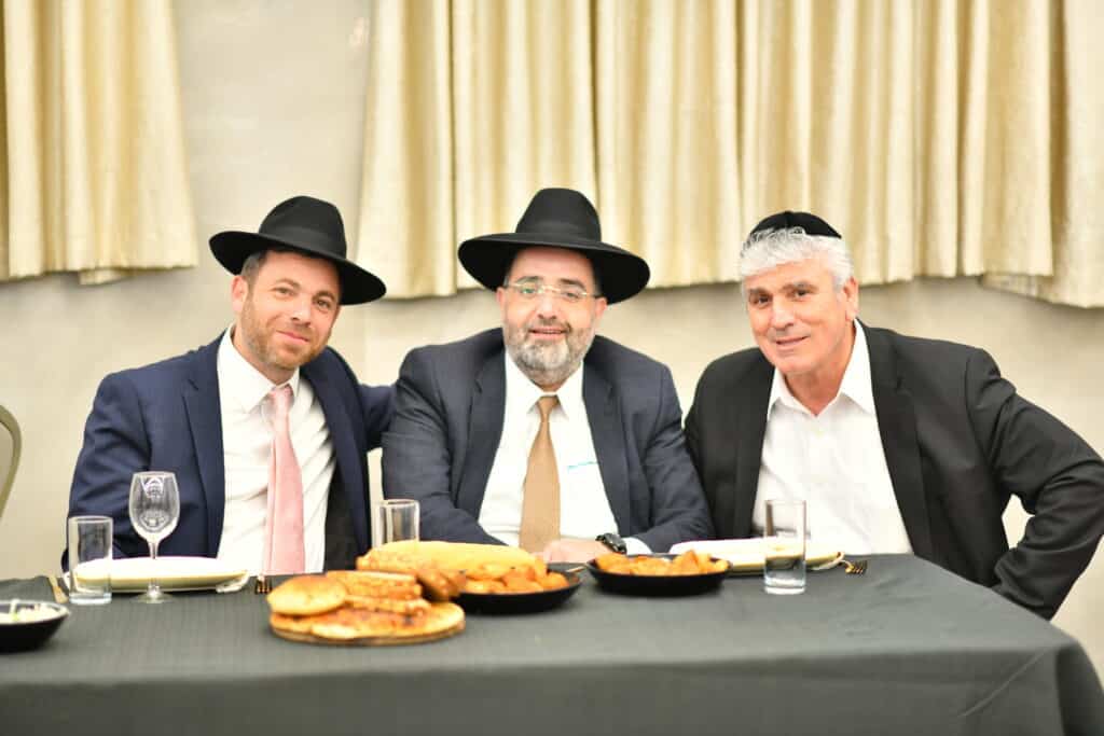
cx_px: 552
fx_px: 2607
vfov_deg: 16.1
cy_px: 368
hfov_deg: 23.9
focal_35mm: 85
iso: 400
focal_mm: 85
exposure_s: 1/200
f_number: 1.8
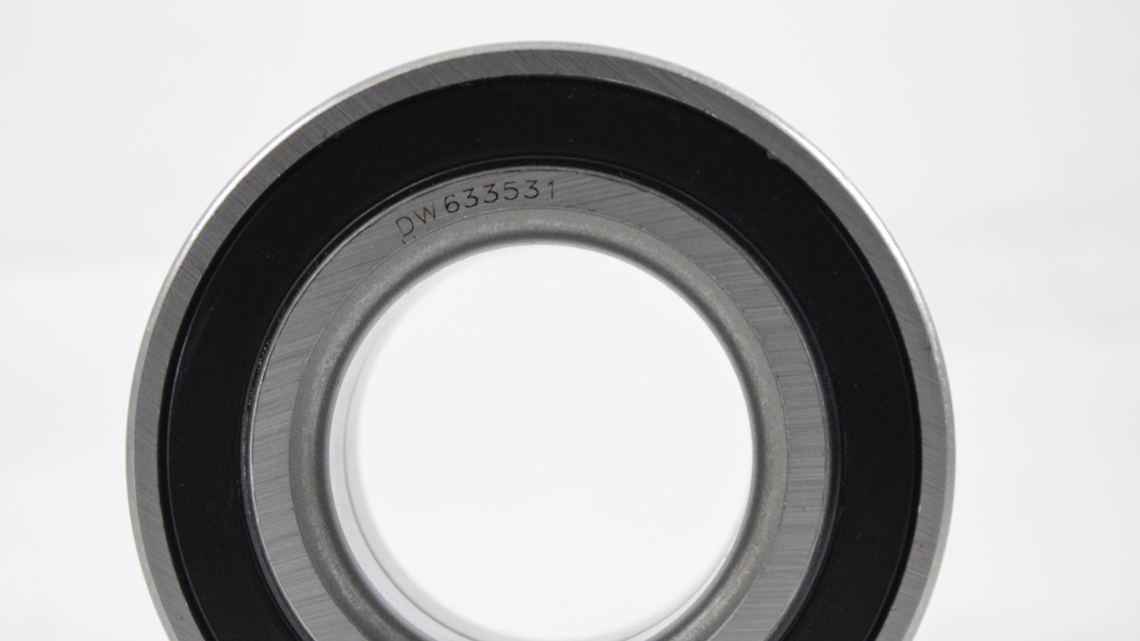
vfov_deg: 6.9
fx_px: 5350
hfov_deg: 12.2
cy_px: 453
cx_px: 554
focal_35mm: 177
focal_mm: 92
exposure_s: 1/100
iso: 3200
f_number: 7.1
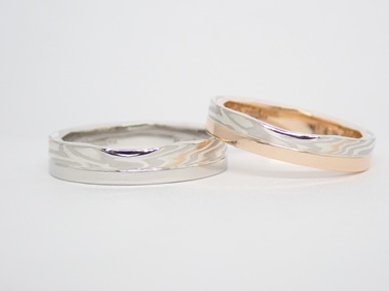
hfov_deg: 21.3
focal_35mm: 92
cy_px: 139
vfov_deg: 16.0
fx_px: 1033
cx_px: 214
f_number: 4.1
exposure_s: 1/125
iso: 200
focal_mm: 13.65
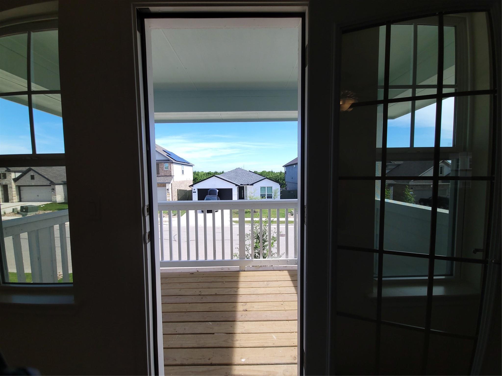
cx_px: 251
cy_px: 188
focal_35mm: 13
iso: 50
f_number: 2.2
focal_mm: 2.2
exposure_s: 1/606
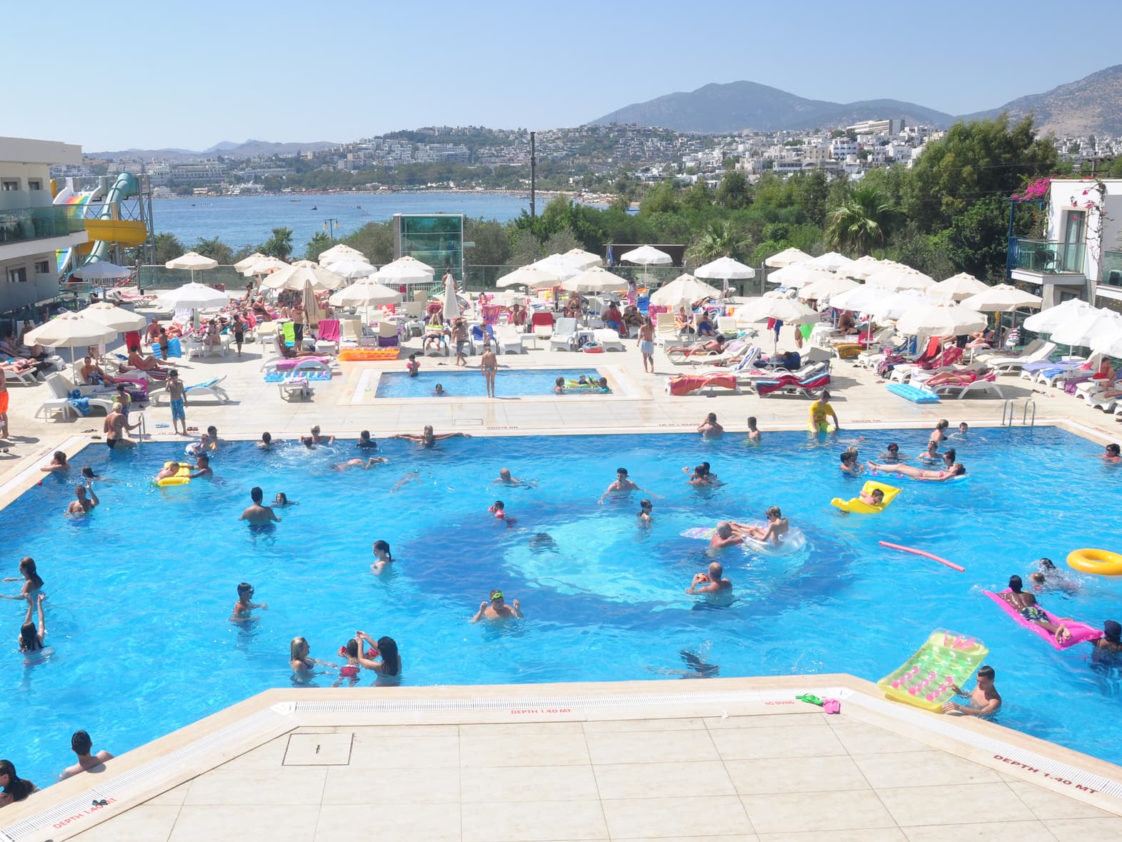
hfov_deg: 55.1
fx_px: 1070
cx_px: 469
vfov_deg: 43.0
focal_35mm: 33
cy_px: 421
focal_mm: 18
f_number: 13
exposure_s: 1/200
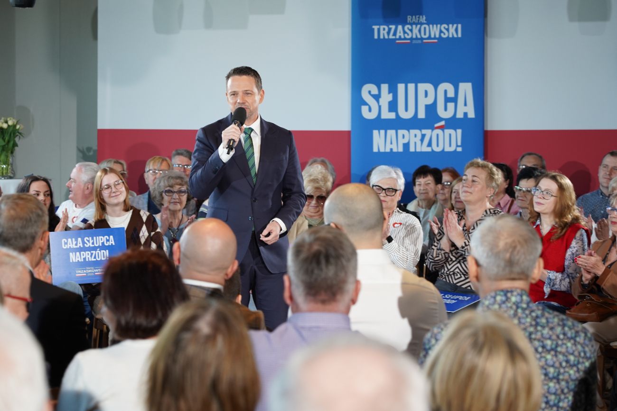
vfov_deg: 13.0
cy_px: 206
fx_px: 1800
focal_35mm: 105
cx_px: 308
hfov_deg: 19.5
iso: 1000
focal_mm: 105
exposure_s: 1/100
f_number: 5.6
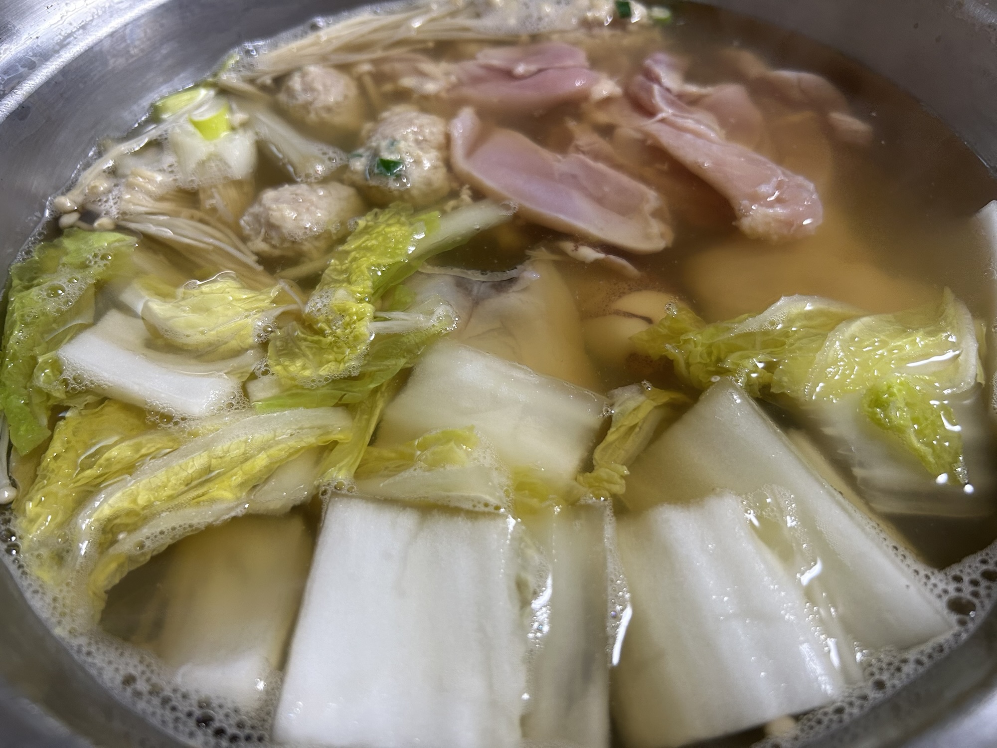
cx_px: 498
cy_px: 374
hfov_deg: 67.3
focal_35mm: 26
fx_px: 749
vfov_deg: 53.1
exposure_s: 1/100
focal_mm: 5.7
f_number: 1.5
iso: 125
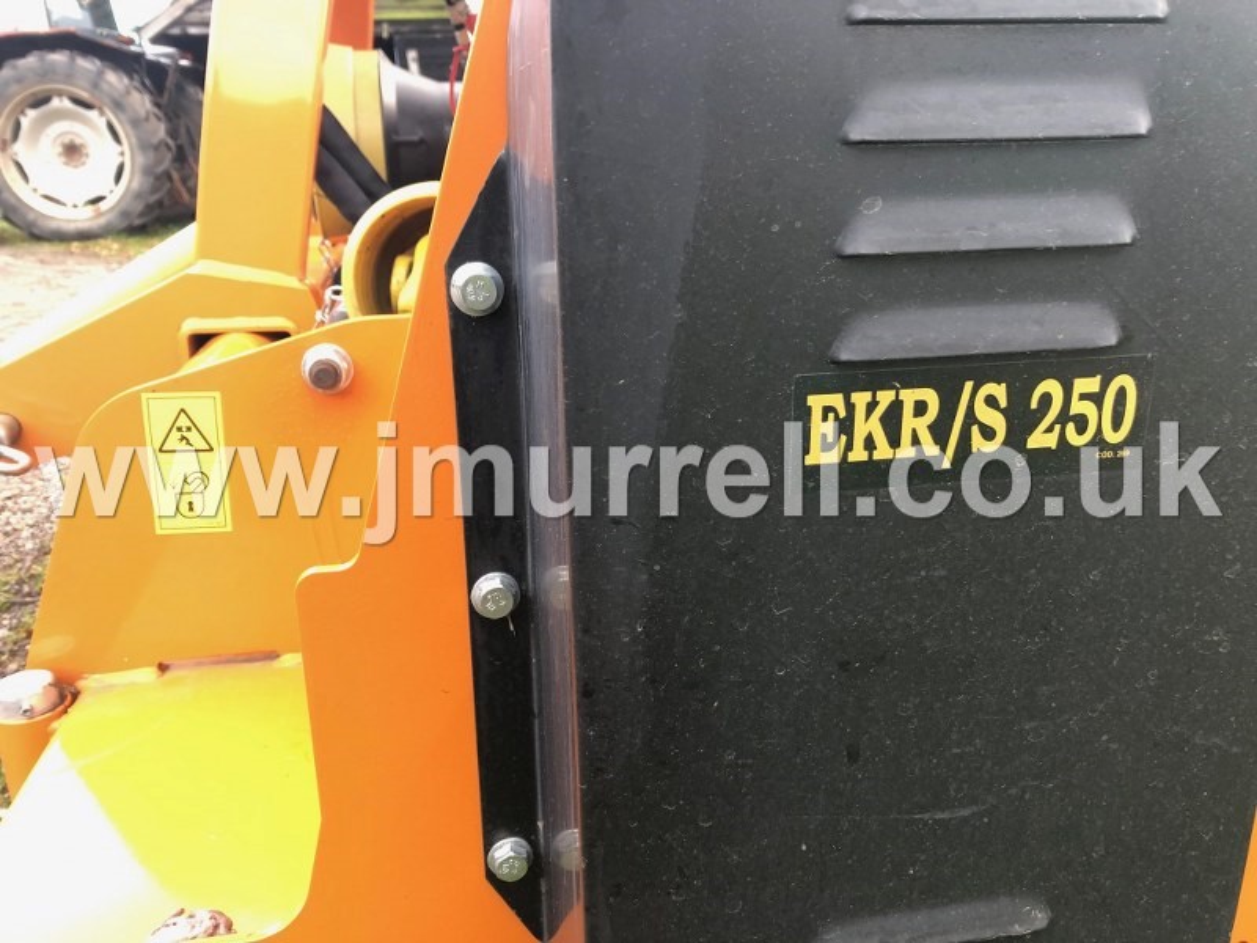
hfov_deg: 63.4
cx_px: 628
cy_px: 472
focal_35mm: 28
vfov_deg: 49.7
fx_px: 1017
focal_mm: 3.99
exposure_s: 1/30
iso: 20
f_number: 1.8
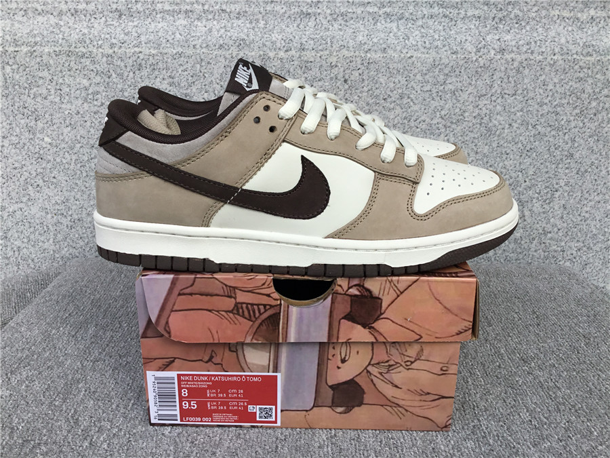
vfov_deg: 45.4
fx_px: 546
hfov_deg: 58.4
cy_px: 229
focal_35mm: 31
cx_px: 305
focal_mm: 3.3
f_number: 2.4
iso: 25
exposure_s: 1/662
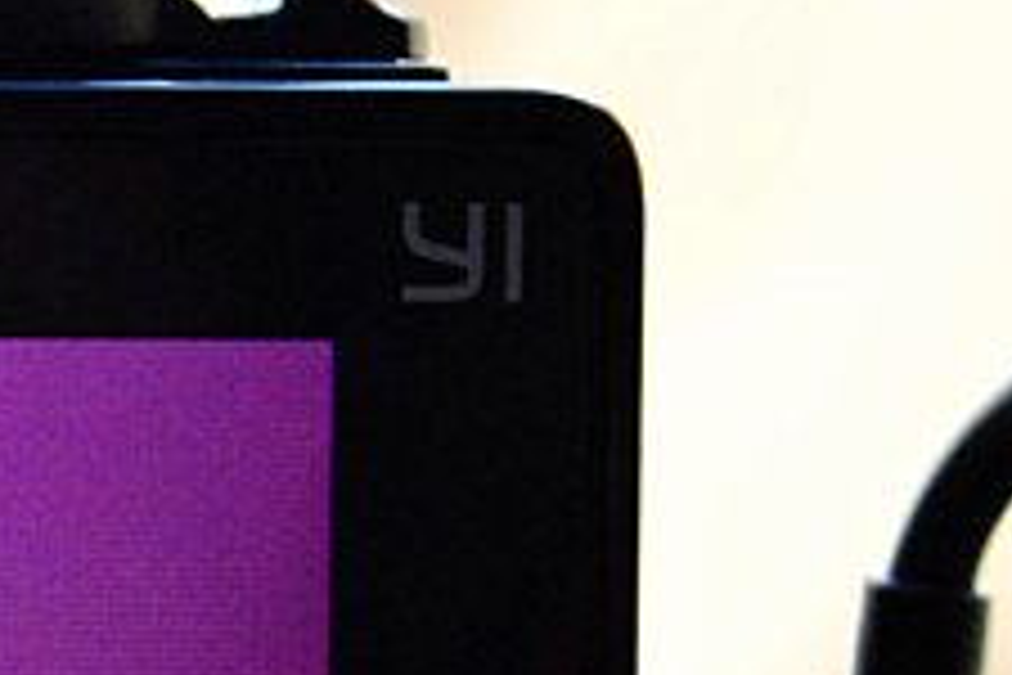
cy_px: 1033
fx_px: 8230
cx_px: -558
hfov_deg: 6.9
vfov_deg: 4.7
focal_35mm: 293
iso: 3200
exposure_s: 1/800
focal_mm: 55
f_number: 5.6
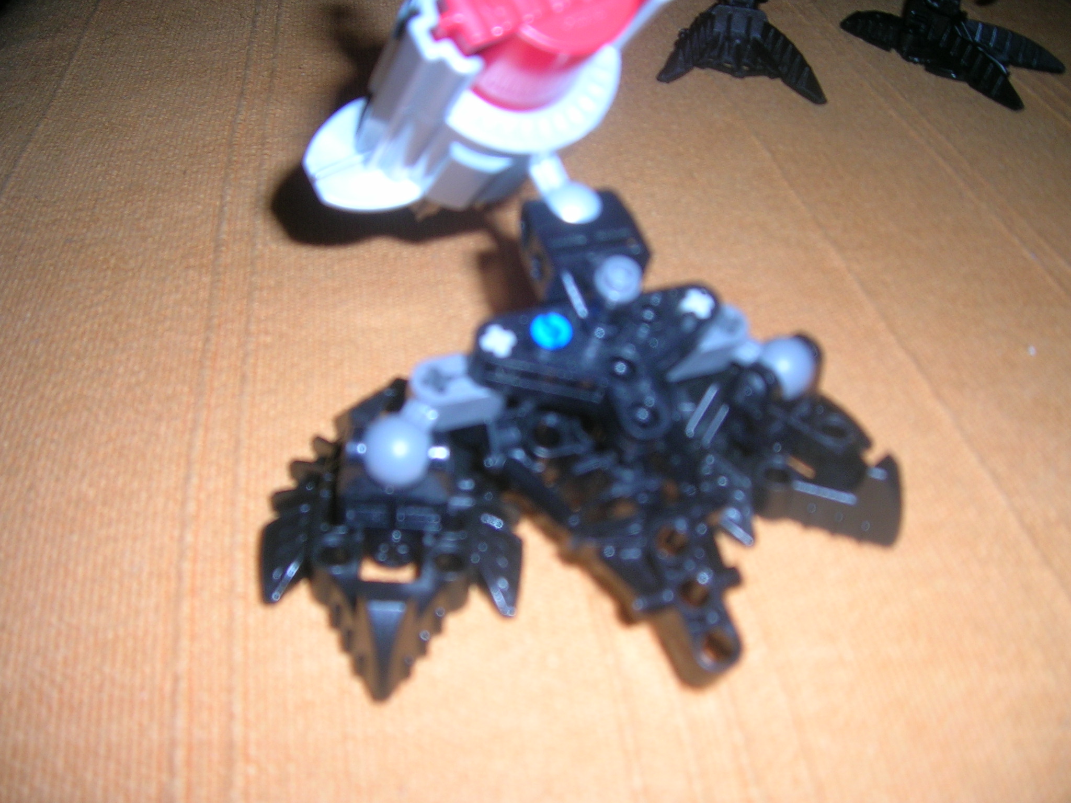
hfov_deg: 52.6
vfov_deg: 40.7
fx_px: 1083
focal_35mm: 35
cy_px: 402
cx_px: 536
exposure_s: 1/60.1
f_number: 2.8
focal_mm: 5.4
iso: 50
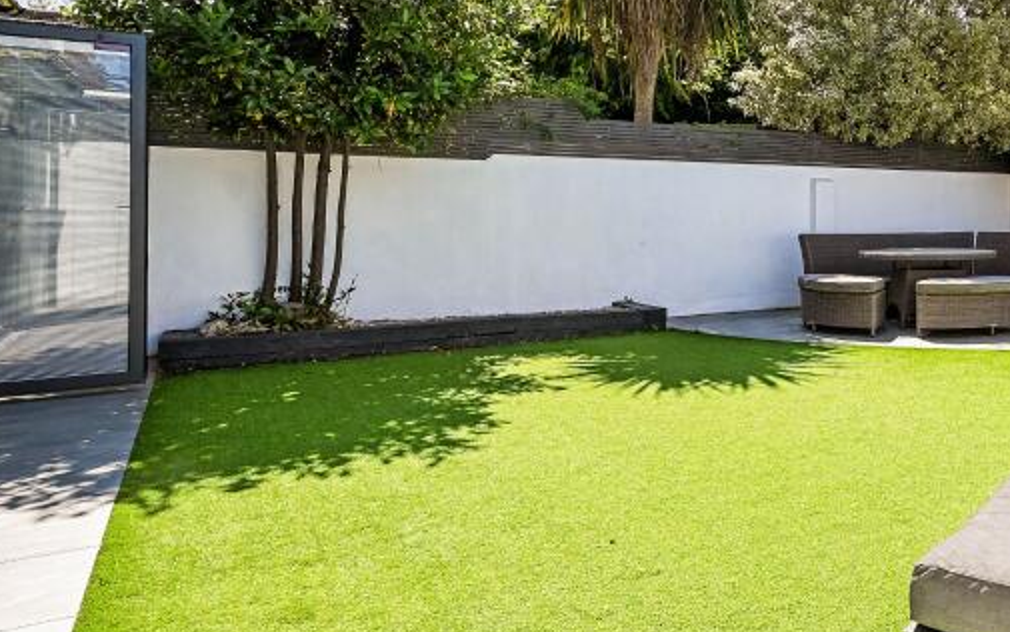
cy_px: 157
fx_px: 854
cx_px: 914
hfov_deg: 53.4
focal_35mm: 31
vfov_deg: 39.5
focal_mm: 15
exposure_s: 1/80
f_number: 10
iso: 100
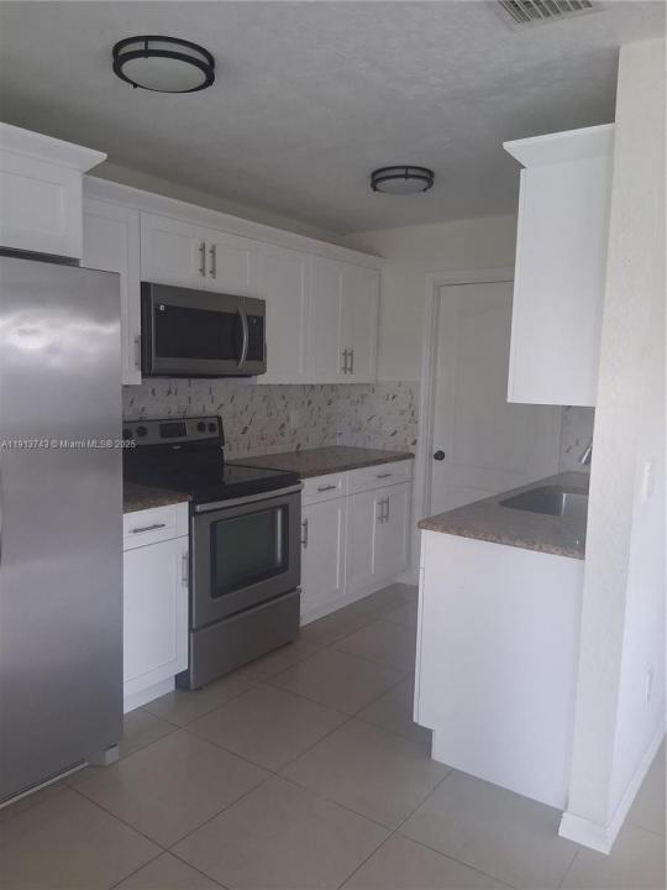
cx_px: 334
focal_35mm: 26
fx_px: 668
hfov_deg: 53.1
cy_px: 445
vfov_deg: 67.3
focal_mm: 3.98
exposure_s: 1/100
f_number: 1.8
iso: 400
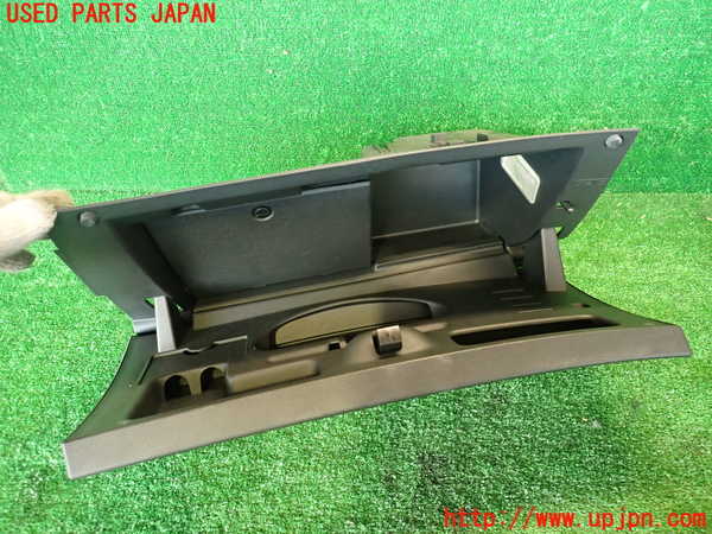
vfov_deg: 54.9
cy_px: 267
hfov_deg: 69.4
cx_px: 356
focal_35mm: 25
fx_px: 514
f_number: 2
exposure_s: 1/30
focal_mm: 4.5
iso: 400
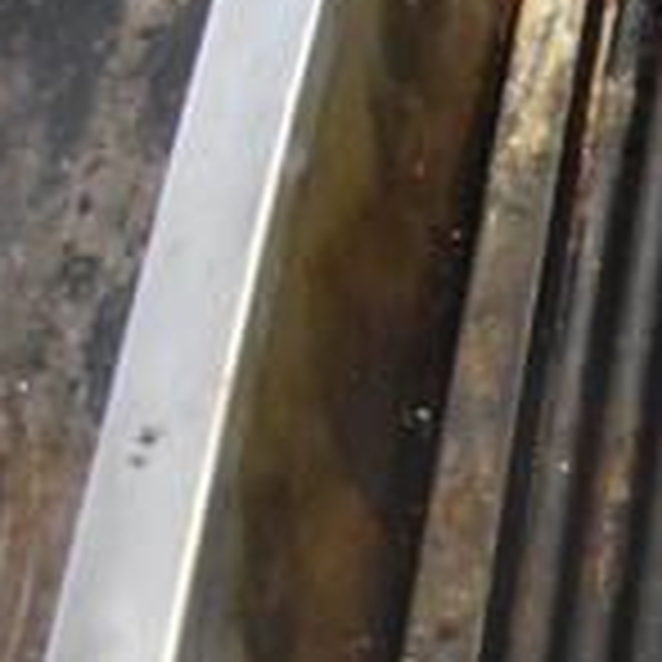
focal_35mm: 95
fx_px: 2055
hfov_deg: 14.9
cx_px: 1329
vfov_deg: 18.1
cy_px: 527
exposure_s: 1/125
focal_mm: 18
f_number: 3.5
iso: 5000
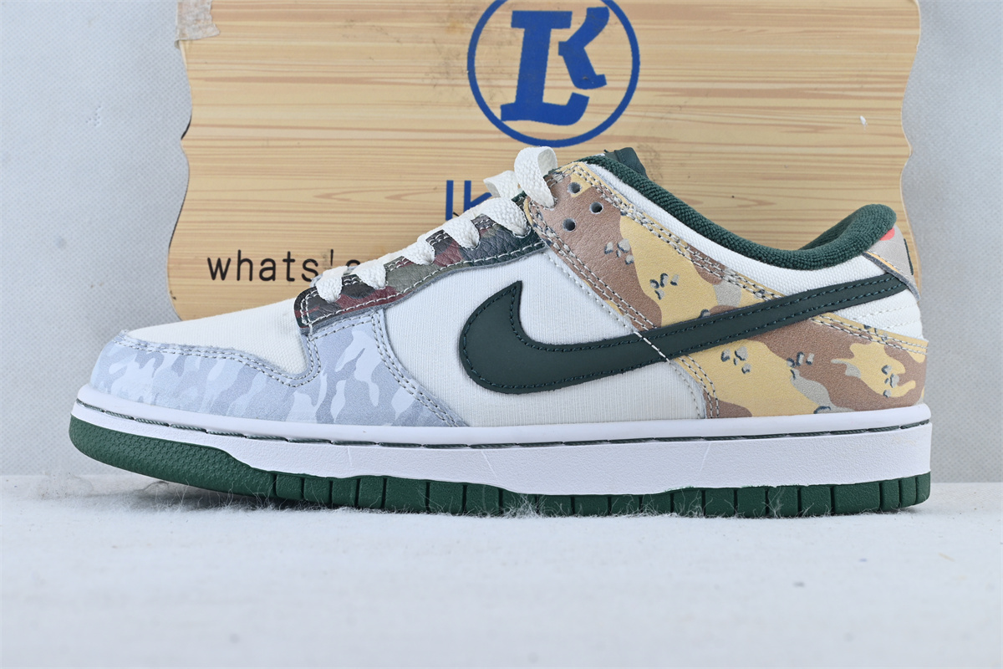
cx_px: 502
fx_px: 1546
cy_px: 334
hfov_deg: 35.9
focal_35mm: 56
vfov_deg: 24.4
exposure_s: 1/15
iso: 100
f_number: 10
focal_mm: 37
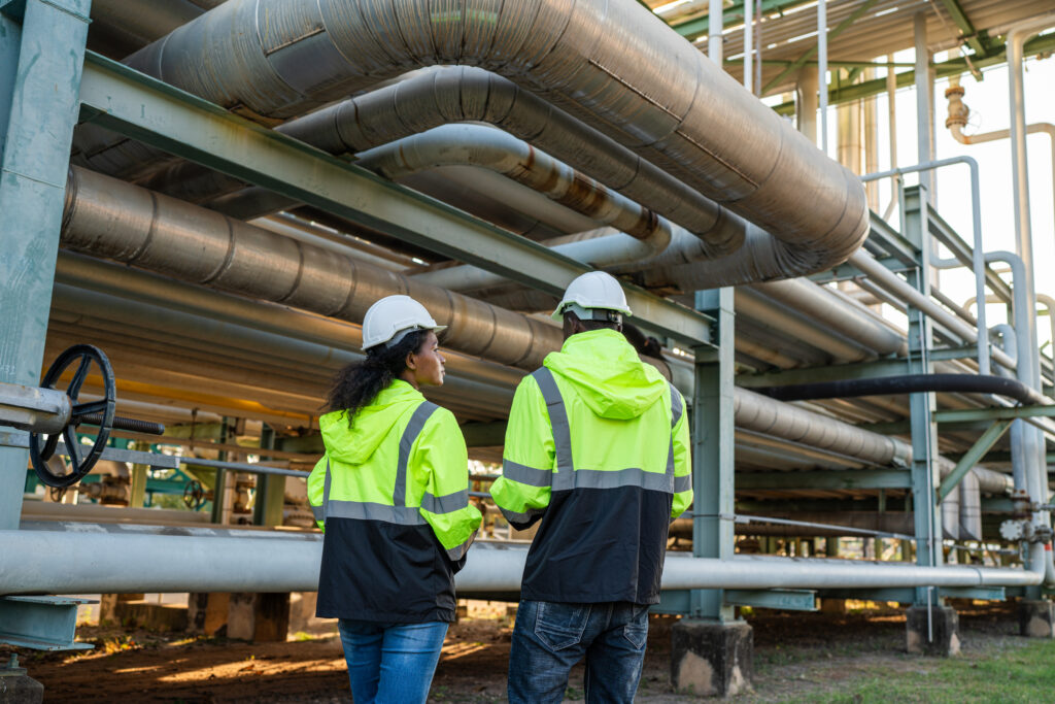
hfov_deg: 54.4
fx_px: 1026
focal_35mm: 35
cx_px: 528
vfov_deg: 37.9
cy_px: 352
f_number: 2.8
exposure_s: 1/320
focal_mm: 35
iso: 125
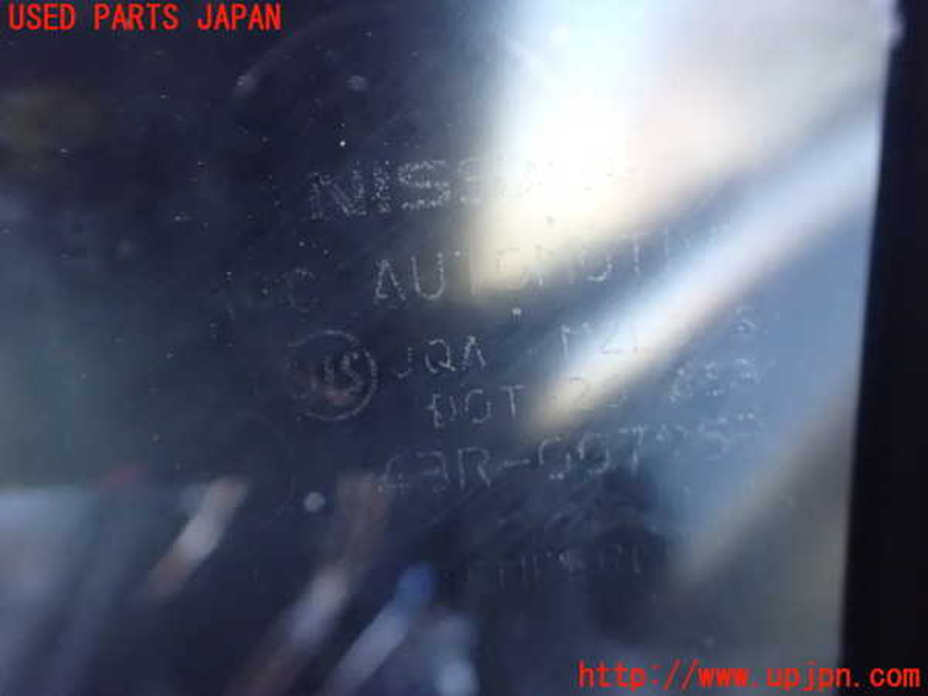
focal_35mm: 30
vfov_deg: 46.8
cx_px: 464
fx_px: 804
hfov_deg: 60.0
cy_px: 348
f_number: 2.3
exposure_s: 1/30
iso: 1600
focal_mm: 5.4
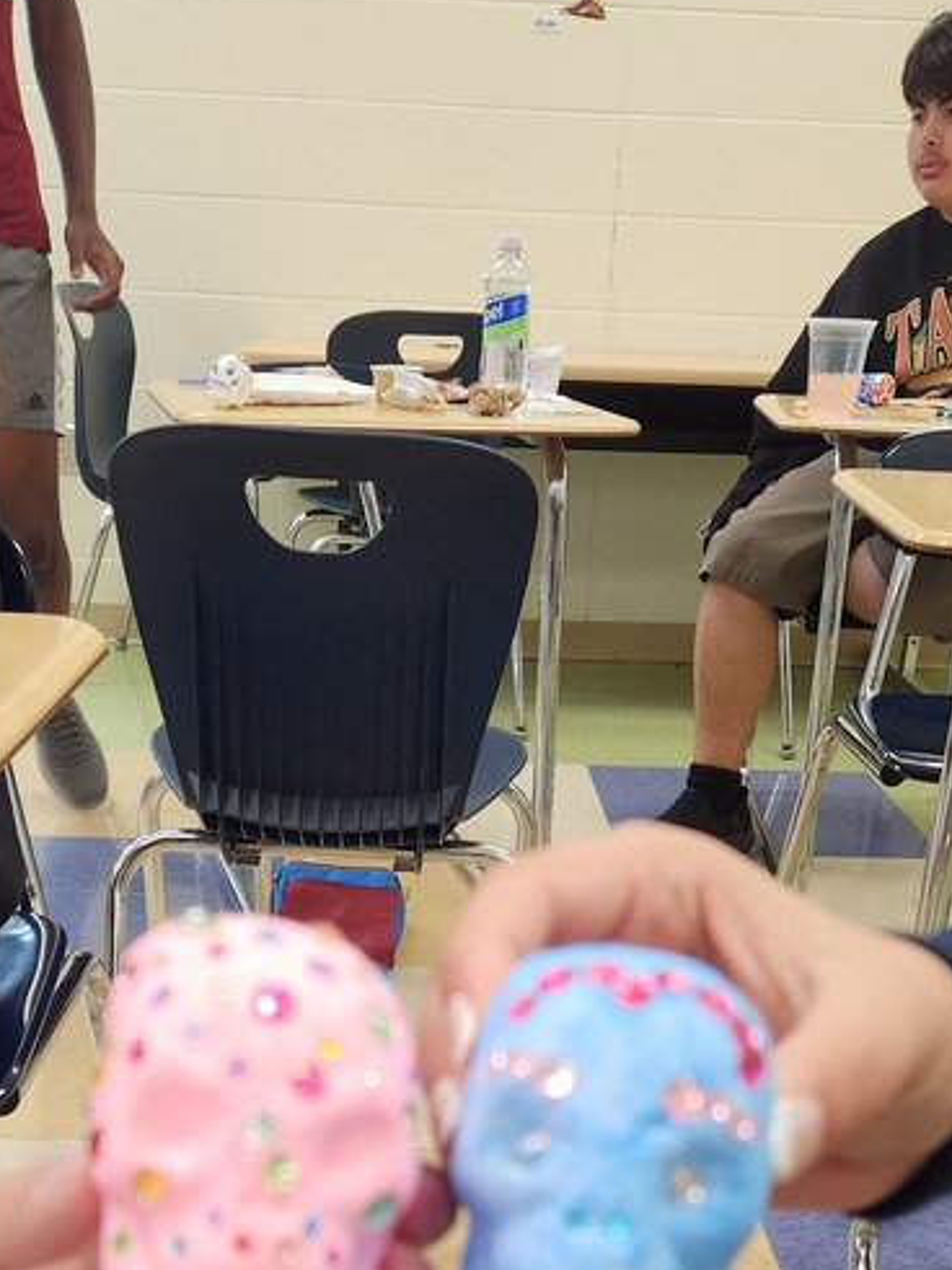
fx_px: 1761
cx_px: 468
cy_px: 1161
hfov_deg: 30.3
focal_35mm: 48
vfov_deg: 36.9
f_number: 1.8
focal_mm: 5.4
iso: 200
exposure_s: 1/120
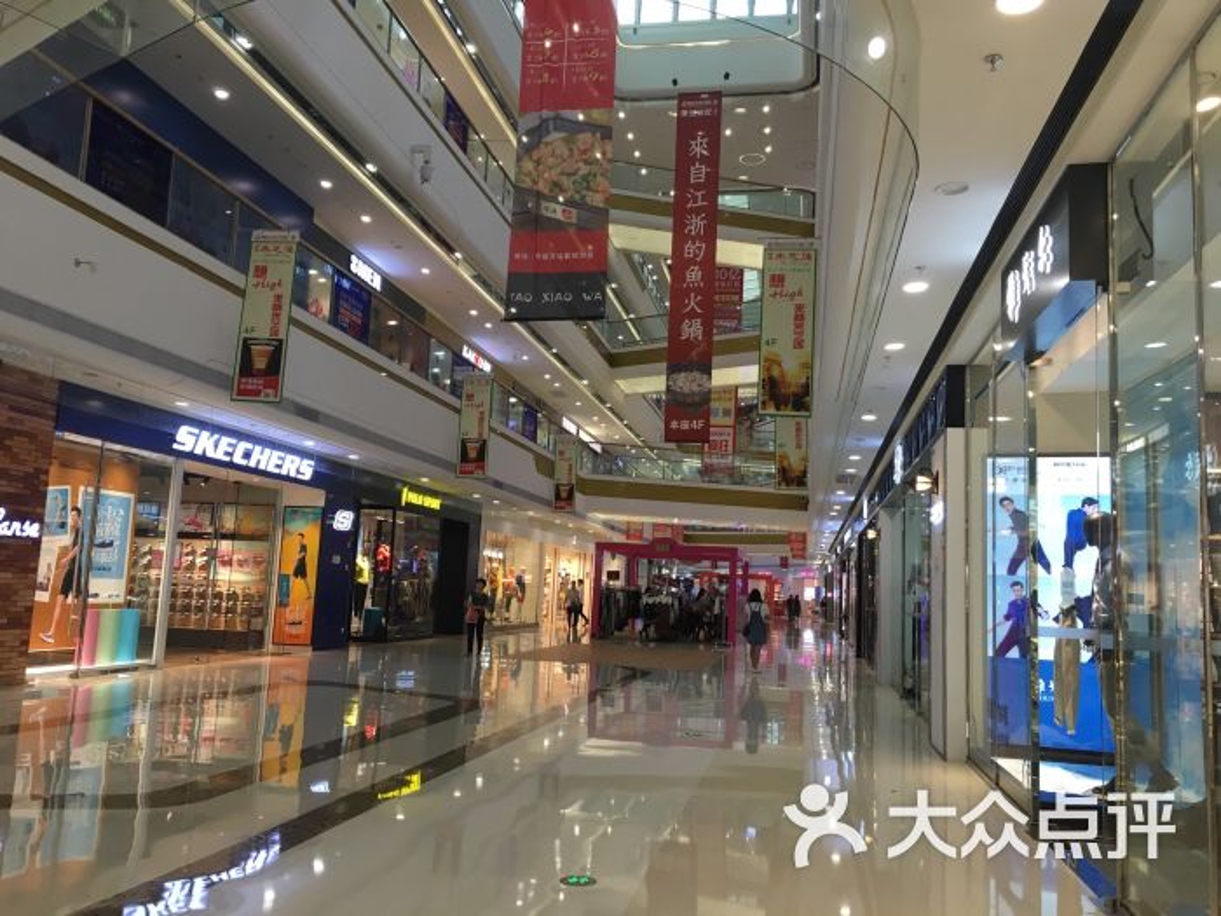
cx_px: 610
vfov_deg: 48.2
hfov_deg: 61.7
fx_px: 1023
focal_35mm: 29
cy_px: 458
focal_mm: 4.15
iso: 25
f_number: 2.2
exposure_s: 1/33
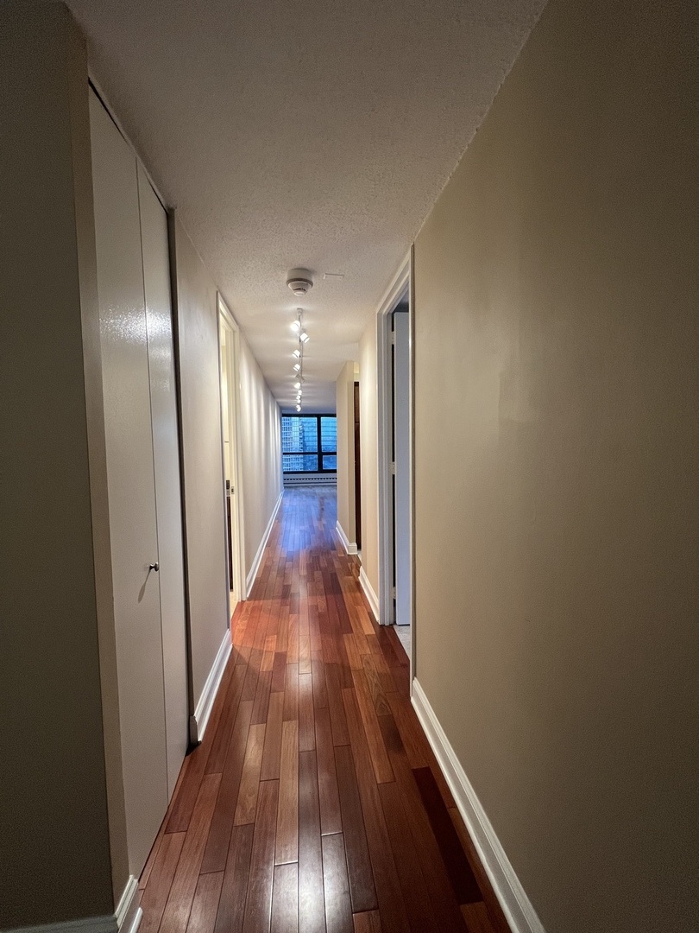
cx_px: 350
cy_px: 466
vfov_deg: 106.2
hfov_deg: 89.9
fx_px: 350
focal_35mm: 13
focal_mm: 1.57
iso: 200
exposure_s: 1/60
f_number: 1.8
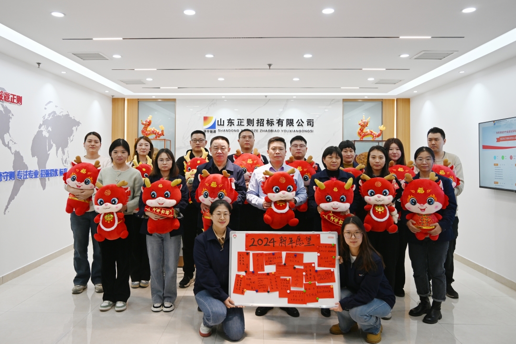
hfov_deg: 73.8
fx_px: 344
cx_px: 258
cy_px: 172
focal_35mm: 24
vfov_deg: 53.1
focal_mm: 24
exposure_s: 1/125
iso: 450
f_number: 4
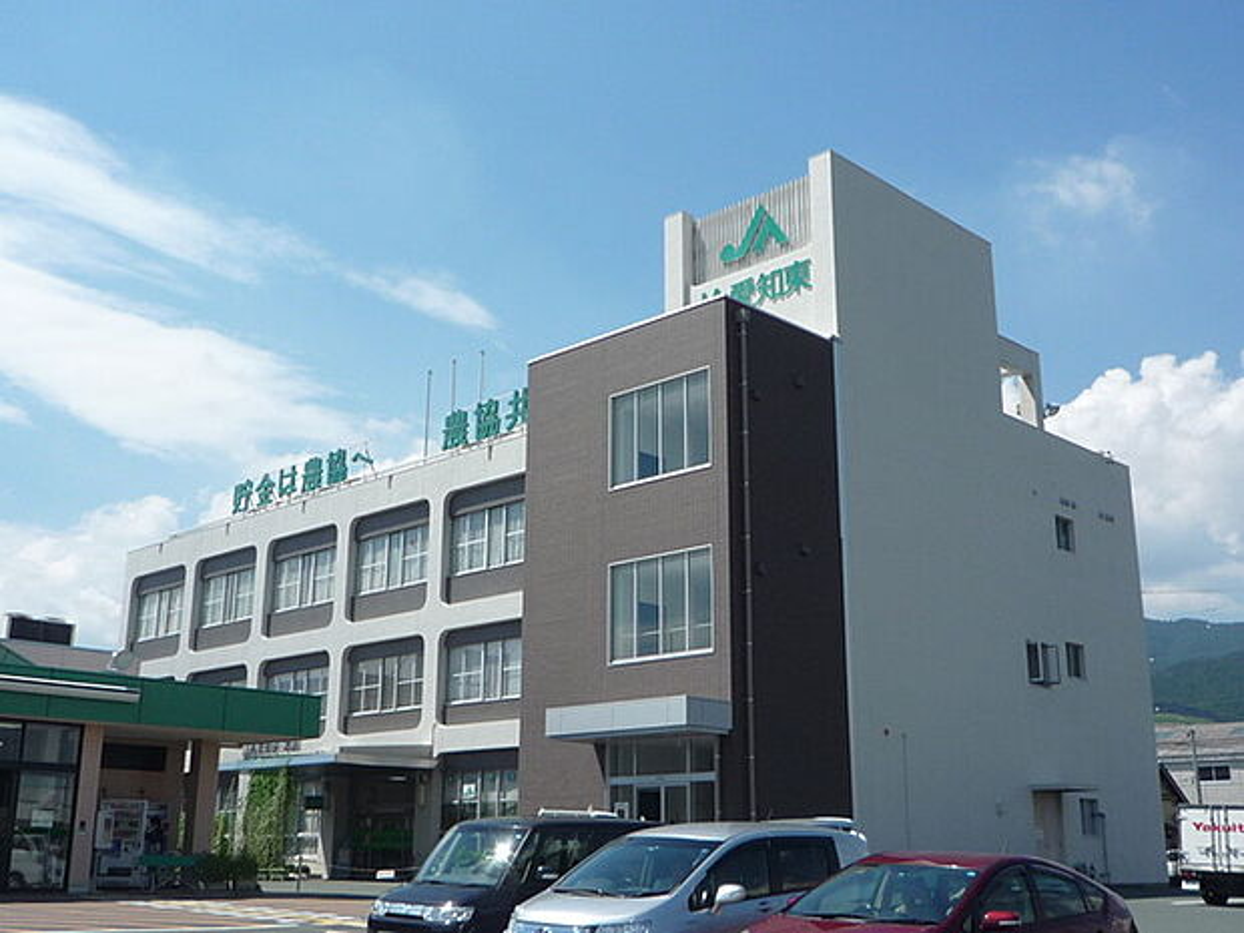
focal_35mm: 39
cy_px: 466
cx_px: 622
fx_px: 1402
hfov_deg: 47.9
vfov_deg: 36.8
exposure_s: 1/800
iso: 100
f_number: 4.5
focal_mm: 4.4
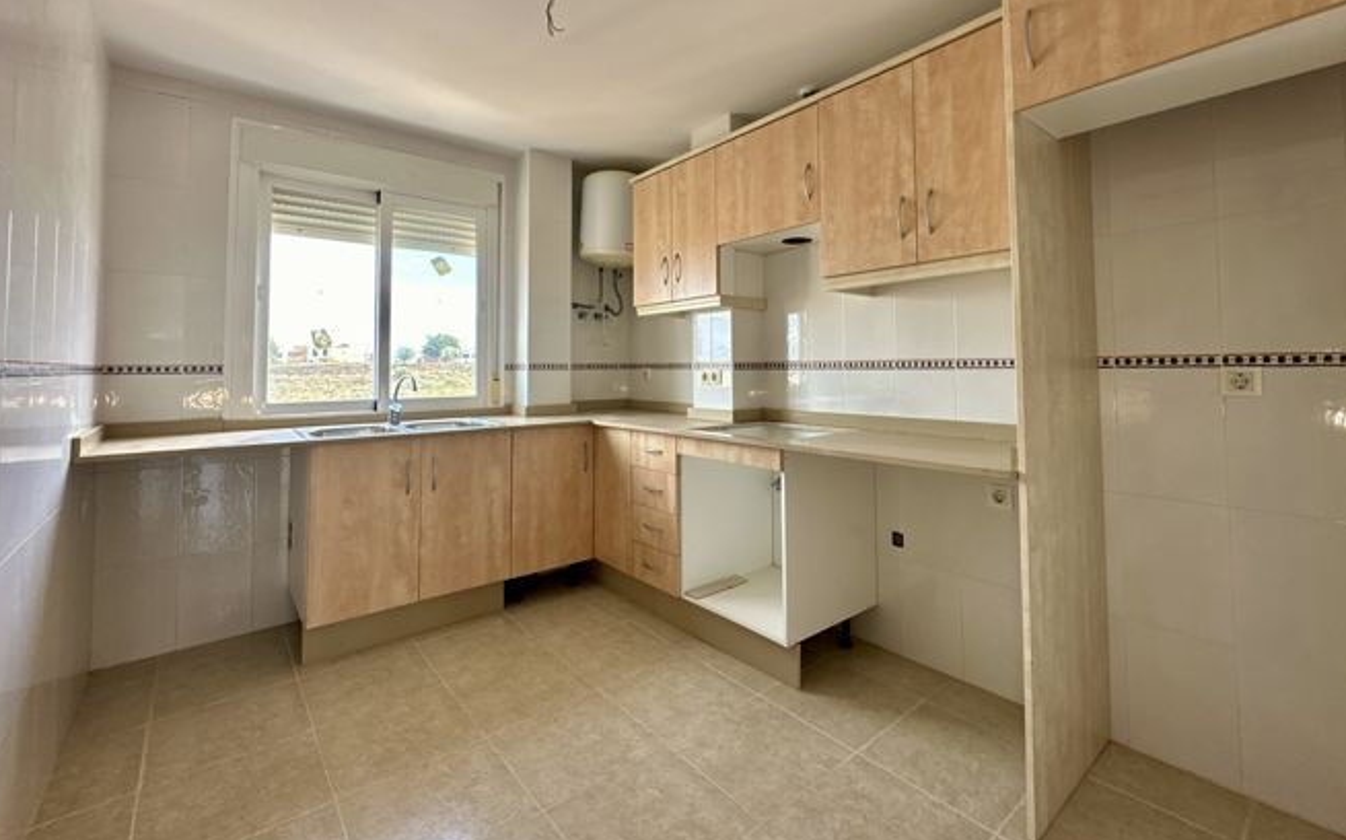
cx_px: 703
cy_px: 342
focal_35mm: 16
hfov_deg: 97.8
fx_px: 587
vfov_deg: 70.5
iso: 50
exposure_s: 1/121
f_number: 2.2
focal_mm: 2.22
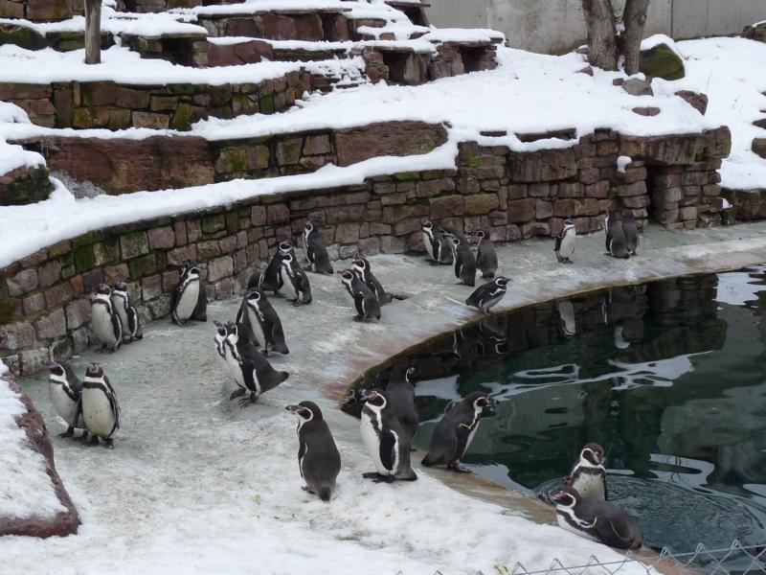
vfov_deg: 25.2
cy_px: 288
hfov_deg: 33.2
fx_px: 1283
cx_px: 383
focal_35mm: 58
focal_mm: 7.3
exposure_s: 1/160
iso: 100
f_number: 4
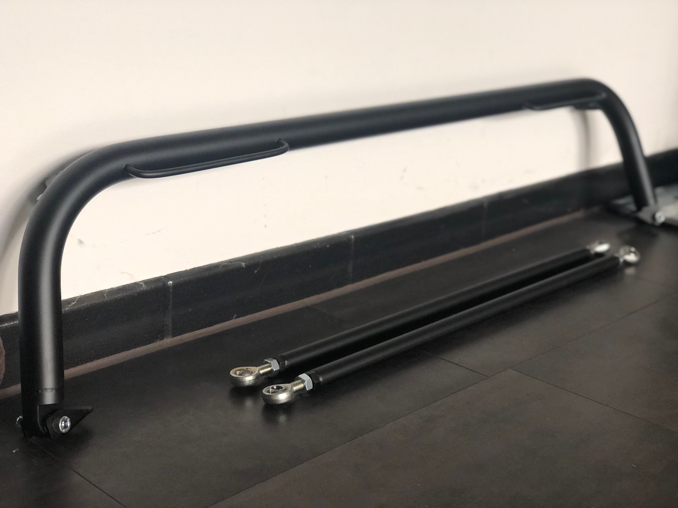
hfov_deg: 36.8
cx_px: 339
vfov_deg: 28.0
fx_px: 1018
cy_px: 254
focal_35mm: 52
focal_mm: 6
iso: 80
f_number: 2.4
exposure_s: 1/40
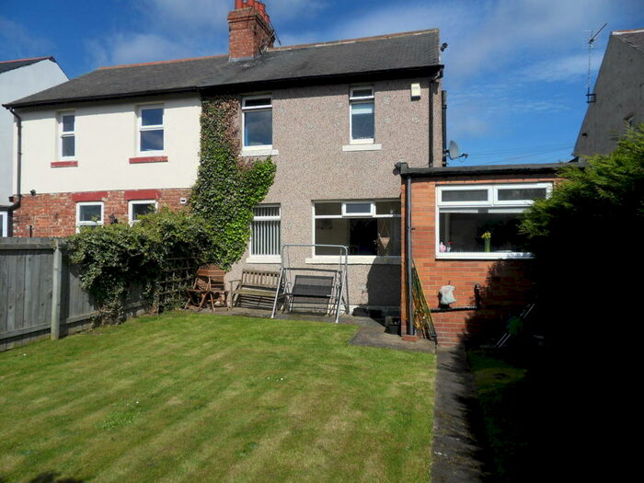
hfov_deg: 71.6
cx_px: 322
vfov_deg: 56.8
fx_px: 446
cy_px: 242
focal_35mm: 24
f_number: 7.5
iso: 80
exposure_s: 1/350
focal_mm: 4.2
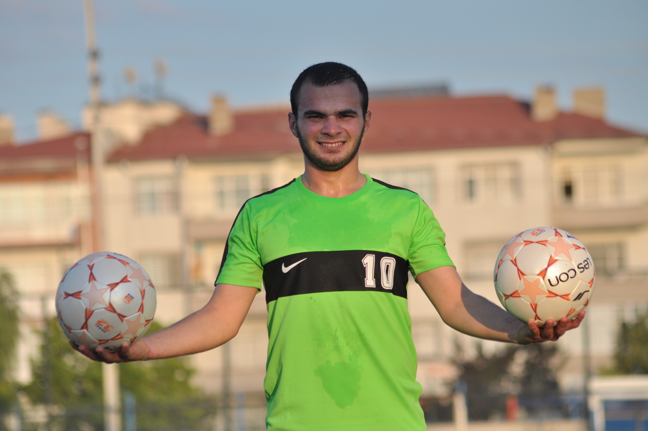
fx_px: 4045
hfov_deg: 9.2
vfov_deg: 6.1
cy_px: 216
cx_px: 324
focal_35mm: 225
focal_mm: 150
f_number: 5
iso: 400
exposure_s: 1/1600
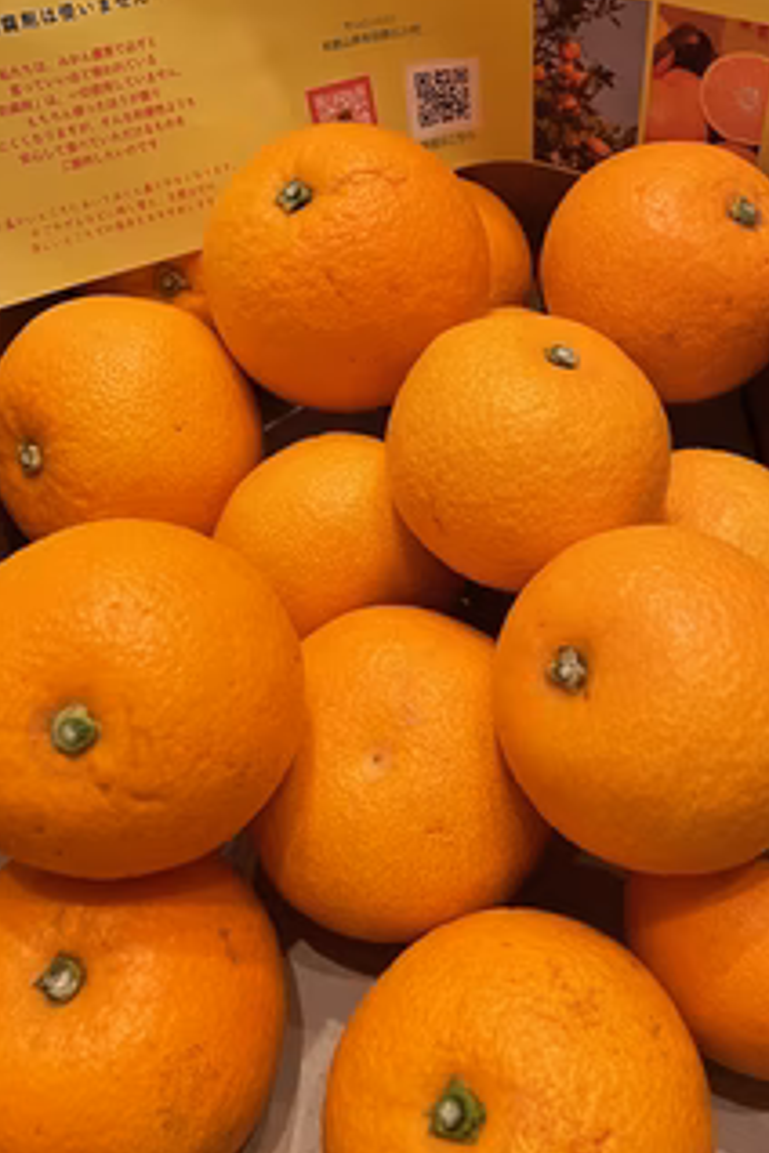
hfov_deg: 38.8
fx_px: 1089
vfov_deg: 55.4
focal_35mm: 34
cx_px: 428
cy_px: 464
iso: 250
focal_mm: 4.2
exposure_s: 1/50
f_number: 1.6
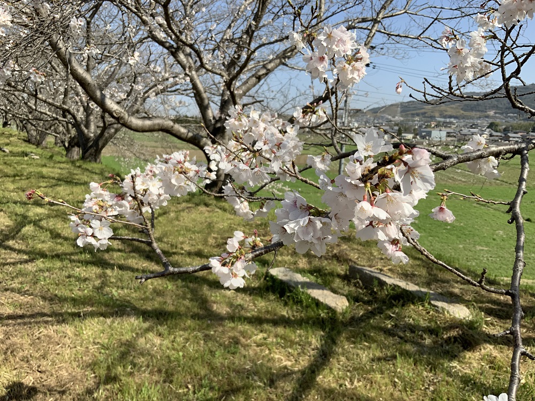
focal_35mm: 29
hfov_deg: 61.7
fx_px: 448
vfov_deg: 48.2
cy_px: 200
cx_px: 268
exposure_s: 1/1848
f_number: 1.8
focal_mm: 3
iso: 16
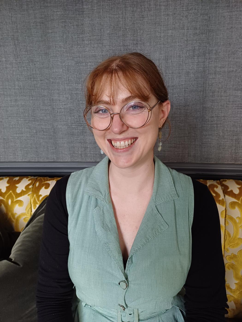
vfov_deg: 69.4
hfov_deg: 54.9
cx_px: 121
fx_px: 233
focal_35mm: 25
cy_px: 161
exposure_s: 1/50
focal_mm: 4.65
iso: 320
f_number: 1.8
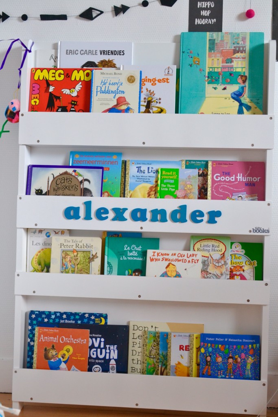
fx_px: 608
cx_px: 139
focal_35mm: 52
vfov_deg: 37.8
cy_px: 208
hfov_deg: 25.8
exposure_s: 1/100
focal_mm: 35
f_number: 4
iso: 1600
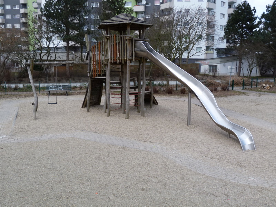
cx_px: 138
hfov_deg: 55.4
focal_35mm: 33
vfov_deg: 42.9
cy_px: 104
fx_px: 263
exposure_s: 1/200
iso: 80
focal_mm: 5.9
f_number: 4
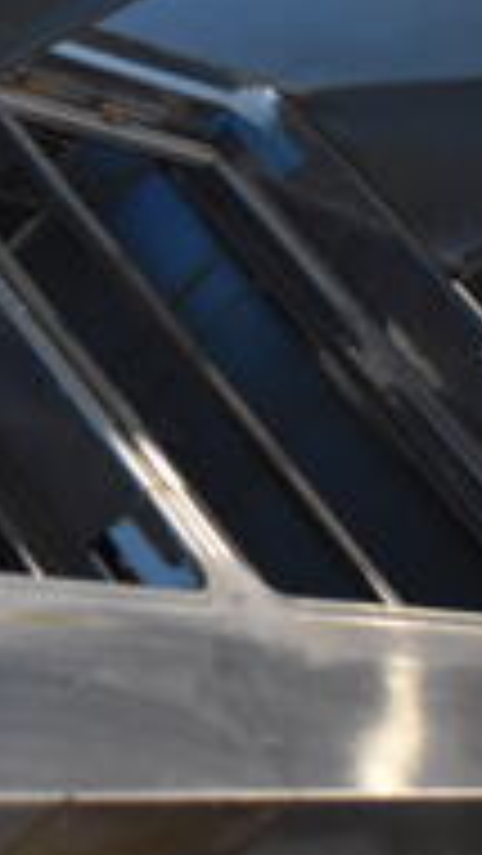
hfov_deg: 9.0
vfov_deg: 17.6
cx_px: -685
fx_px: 2747
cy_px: 220
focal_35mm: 121
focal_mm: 24
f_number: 4
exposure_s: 1/125
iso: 2200
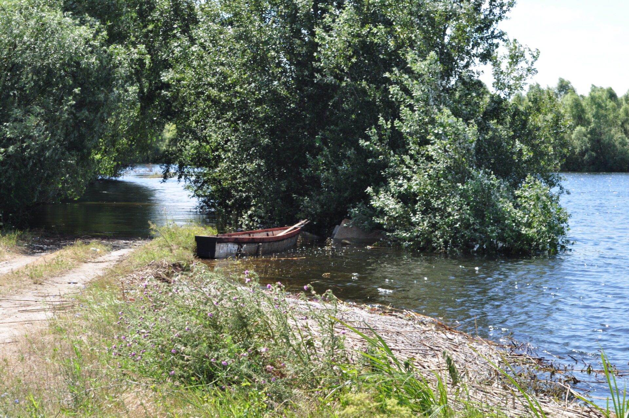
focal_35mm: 82
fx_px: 1440
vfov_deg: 16.5
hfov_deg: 24.6
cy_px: 209
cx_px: 314
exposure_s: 1/160
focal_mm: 55
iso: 200
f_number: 9
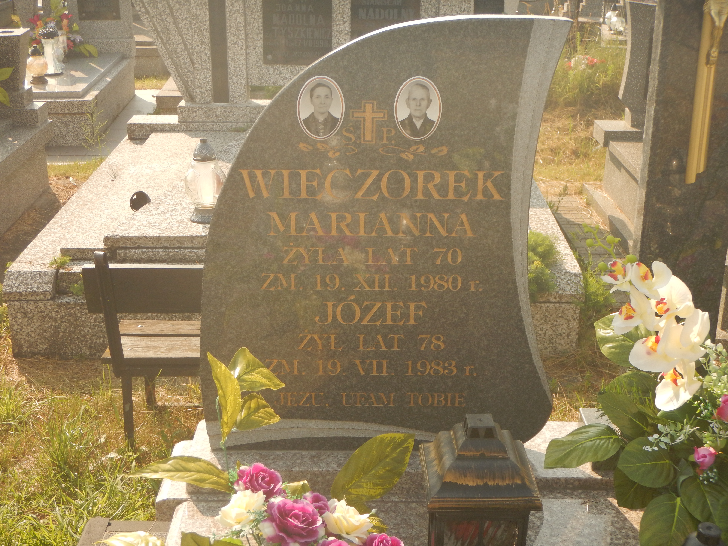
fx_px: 1094
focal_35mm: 52
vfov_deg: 28.0
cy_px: 273
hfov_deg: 36.8
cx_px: 364
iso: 125
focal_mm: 9.2
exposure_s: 1/320
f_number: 4.3
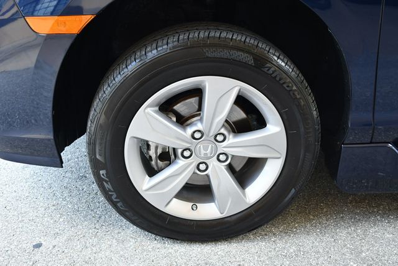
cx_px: 199
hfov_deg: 48.4
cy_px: 133
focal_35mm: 40
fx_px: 443
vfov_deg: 33.5
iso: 560
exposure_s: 1/250
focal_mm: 20
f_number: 3.8
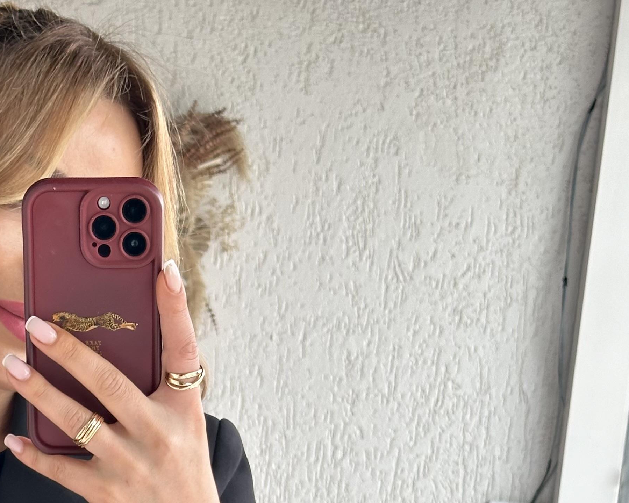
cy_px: 671
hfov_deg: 18.1
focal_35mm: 105
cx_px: 107
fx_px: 1955
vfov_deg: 14.0
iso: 64
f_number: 1.78
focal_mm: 6.86
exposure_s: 1/178
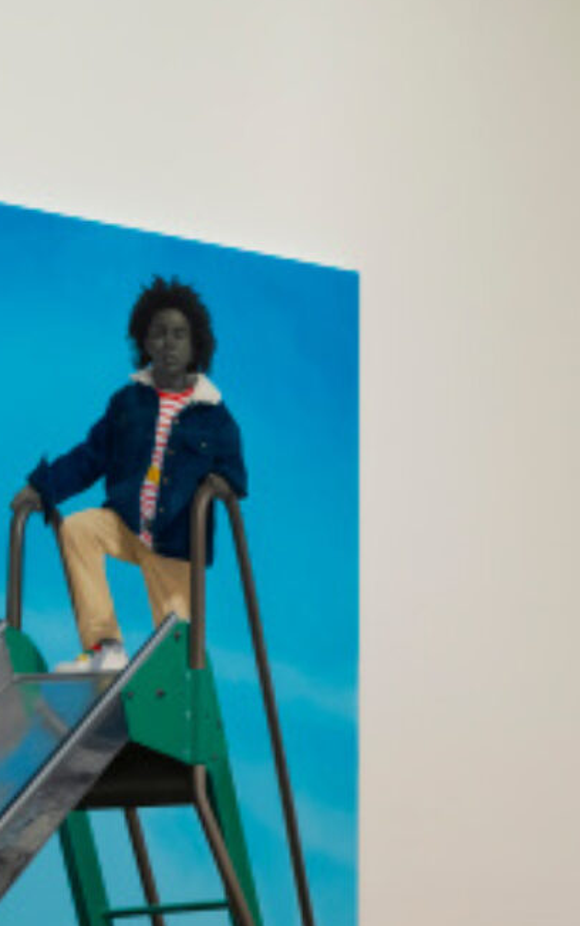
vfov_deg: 25.1
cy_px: 734
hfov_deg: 15.8
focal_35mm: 81
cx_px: 597
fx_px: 2047
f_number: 8
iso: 400
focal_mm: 32
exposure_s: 1/13
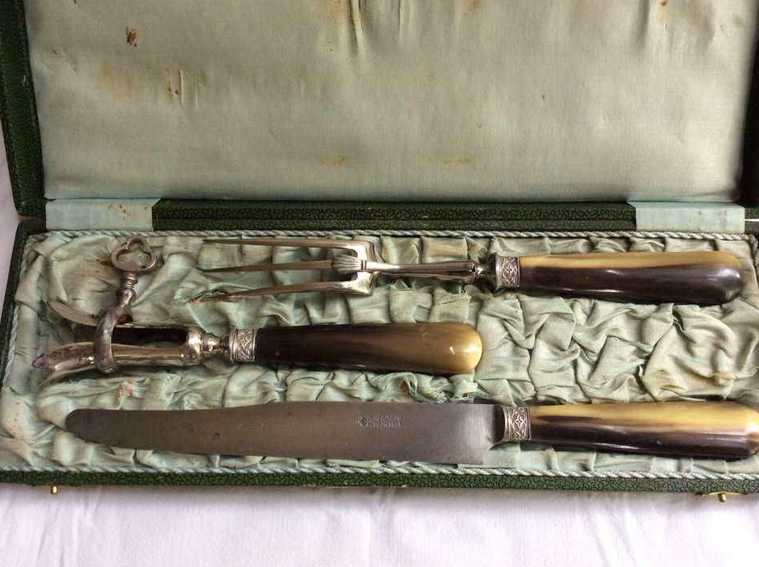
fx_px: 744
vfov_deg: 41.7
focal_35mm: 34
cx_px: 369
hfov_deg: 54.0
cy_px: 293
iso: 64
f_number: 2.4
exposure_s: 1/25
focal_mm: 3.3
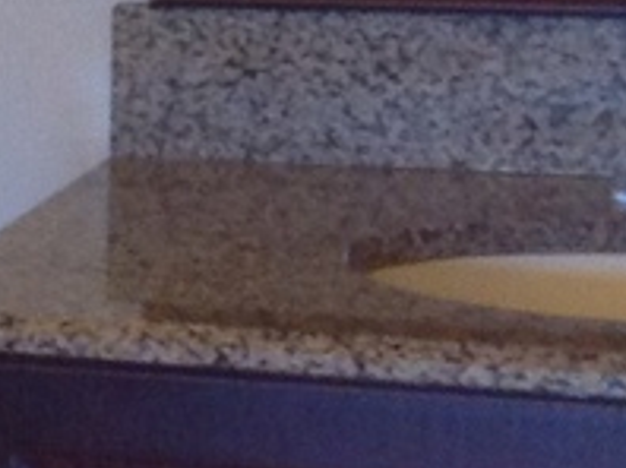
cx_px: -1268
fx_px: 4606
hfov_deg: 7.0
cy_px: 266
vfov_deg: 5.8
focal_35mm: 255
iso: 100
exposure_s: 1/15
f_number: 2.4
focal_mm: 4.28
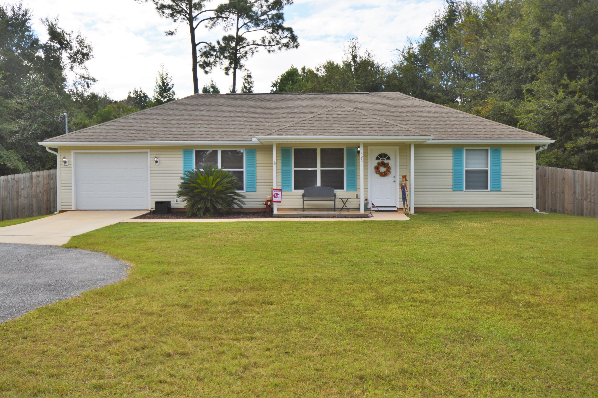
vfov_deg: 36.8
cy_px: 199
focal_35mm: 36
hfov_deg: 53.2
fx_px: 597
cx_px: 299
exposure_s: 1/200
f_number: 7.1
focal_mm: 24
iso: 100
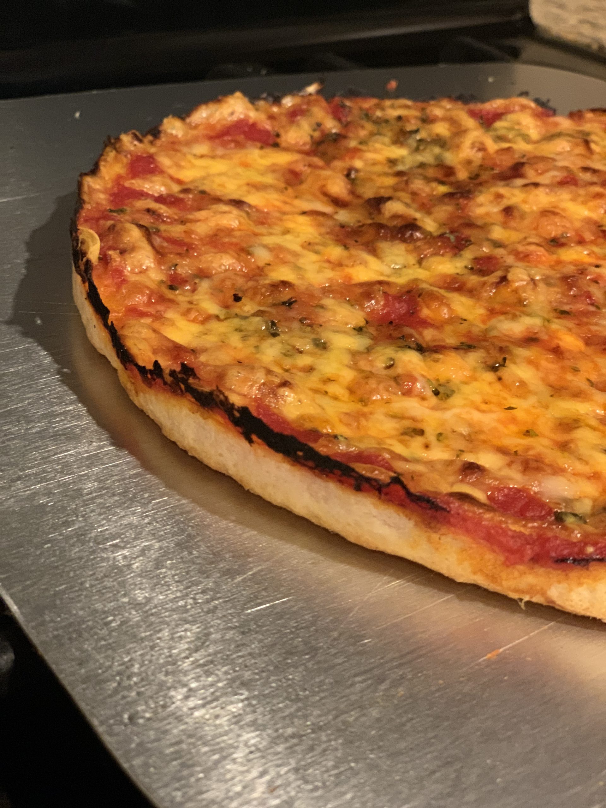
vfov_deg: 36.8
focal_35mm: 52
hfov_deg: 28.0
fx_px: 1214
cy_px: 404
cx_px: 303
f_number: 2.4
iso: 500
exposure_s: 1/40
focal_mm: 6
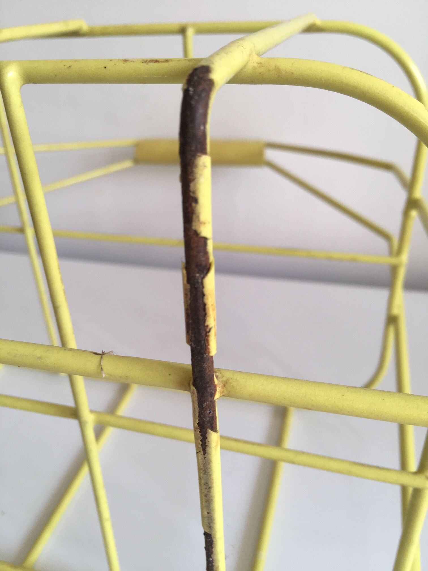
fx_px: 478
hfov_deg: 48.2
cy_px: 286
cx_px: 214
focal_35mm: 29
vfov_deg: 61.7
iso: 40
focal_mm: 4.15
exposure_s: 1/100
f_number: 2.2
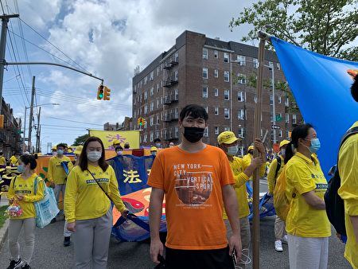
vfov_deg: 53.1
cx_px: 179
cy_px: 134
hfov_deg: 67.3
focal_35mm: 26
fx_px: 269
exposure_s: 1/2114
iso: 25
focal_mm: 4.25
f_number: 1.8
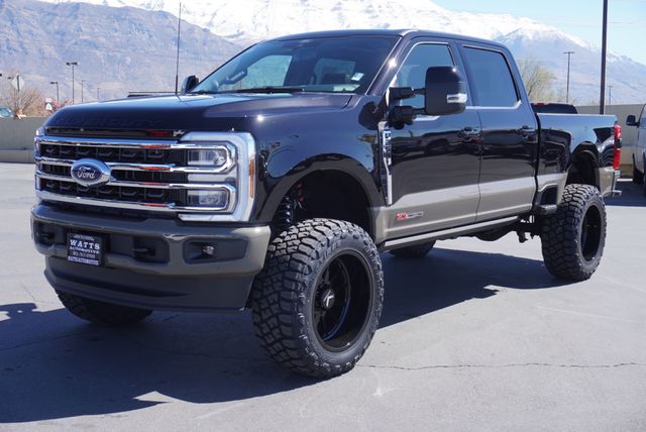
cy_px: 216
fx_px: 808
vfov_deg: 29.9
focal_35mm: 45
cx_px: 323
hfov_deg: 43.6
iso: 100
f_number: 8
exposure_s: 1/160
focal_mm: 30
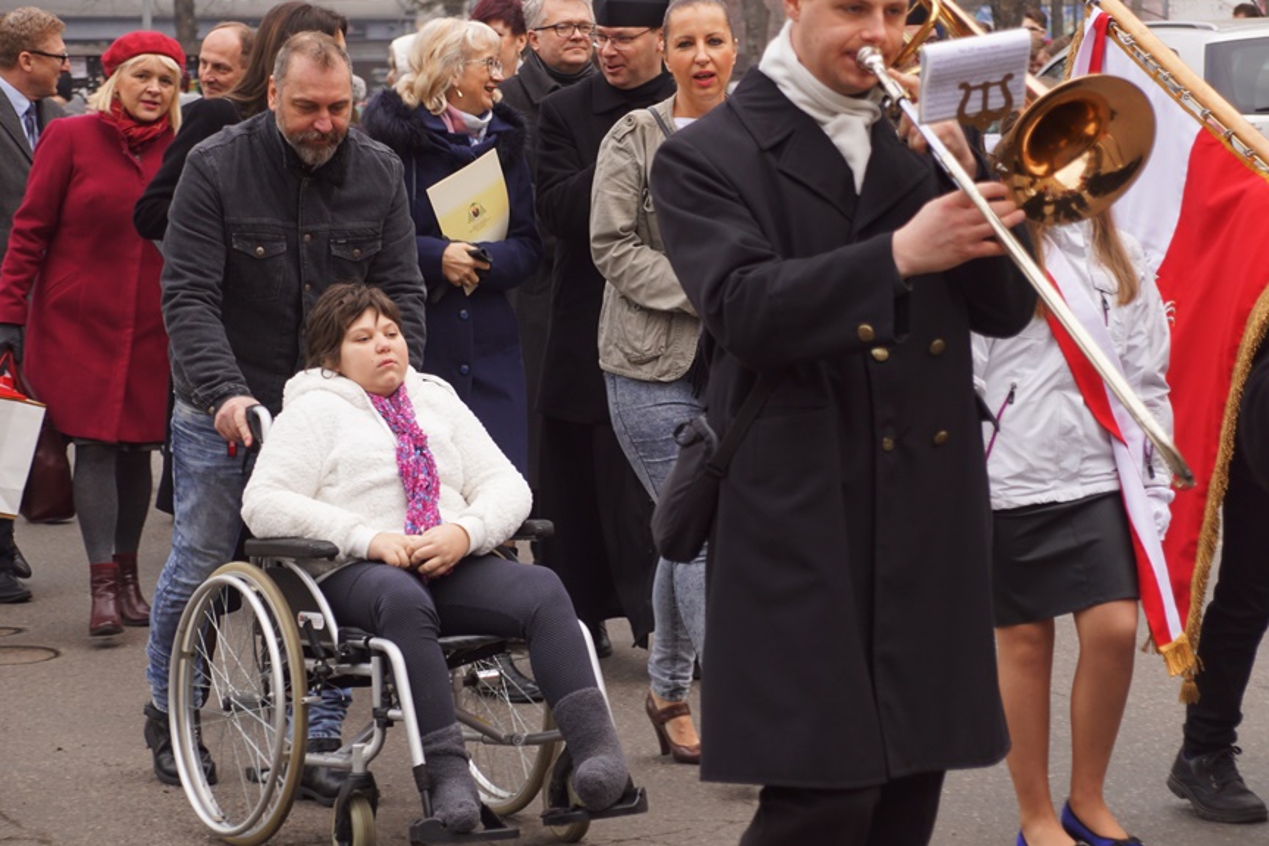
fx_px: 4371
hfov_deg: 16.5
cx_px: 679
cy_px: 361
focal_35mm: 124
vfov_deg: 11.1
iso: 250
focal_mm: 70
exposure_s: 1/160
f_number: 5.6
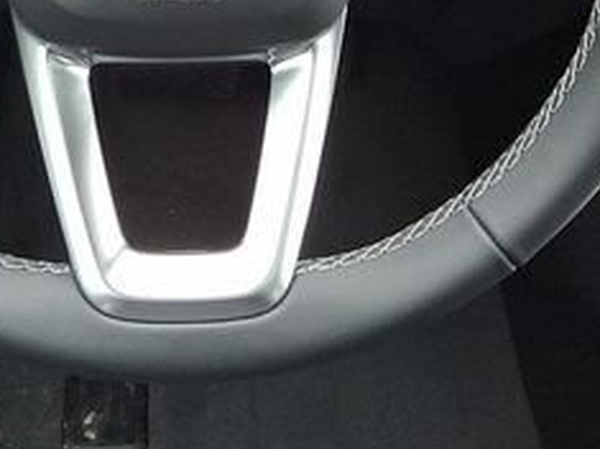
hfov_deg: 28.2
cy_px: -151
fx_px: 1178
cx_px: 166
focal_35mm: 68
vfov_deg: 19.7
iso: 223
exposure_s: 1/120
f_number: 1.8
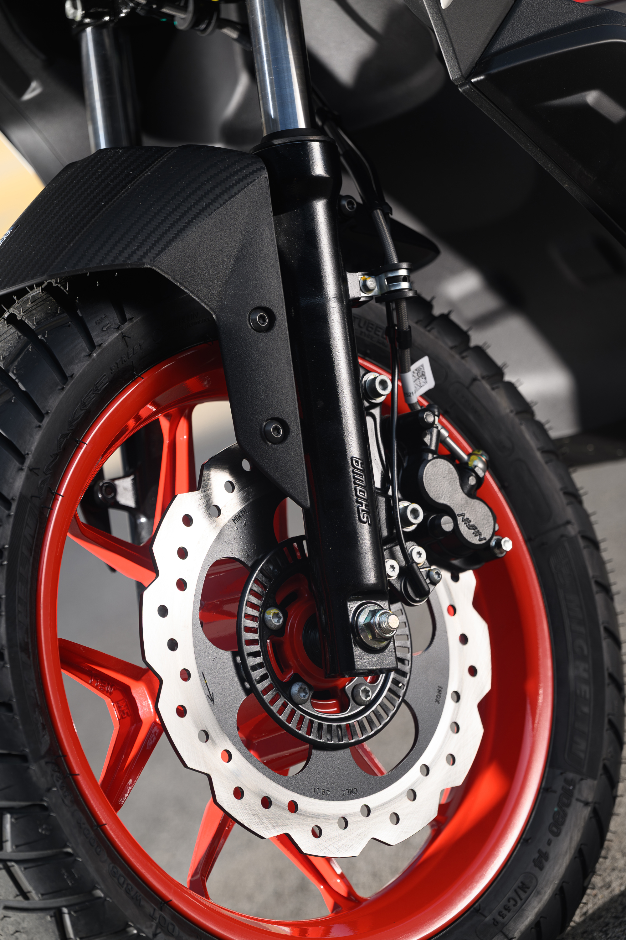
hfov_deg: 8.9
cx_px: 313
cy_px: 470
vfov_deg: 13.2
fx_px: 4043
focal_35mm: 155
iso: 125
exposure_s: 1/200
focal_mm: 155
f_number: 4.5
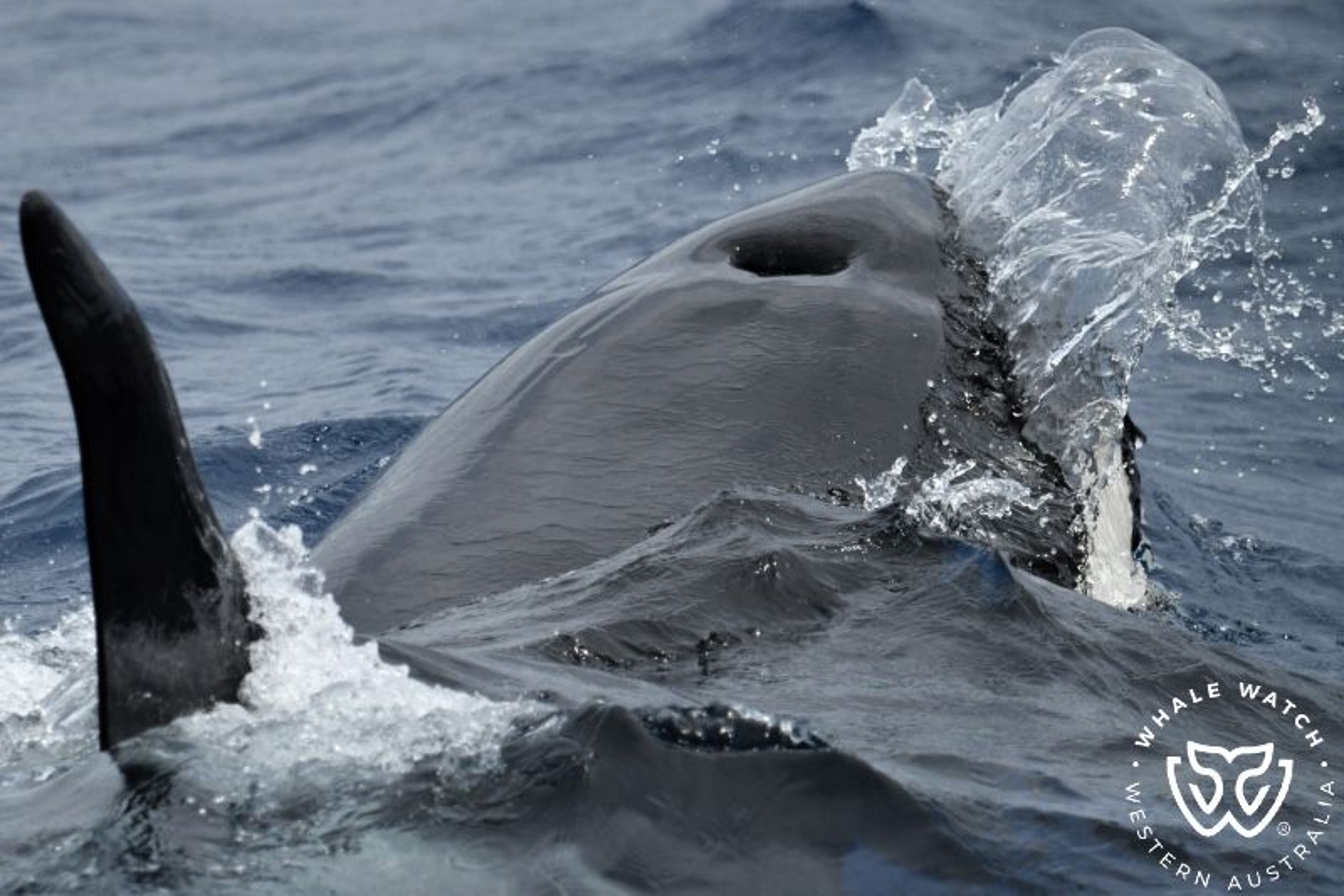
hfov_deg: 5.3
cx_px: 672
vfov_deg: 3.5
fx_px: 14556
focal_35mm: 390
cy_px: 448
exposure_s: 1/8000
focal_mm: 390
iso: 1000
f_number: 6
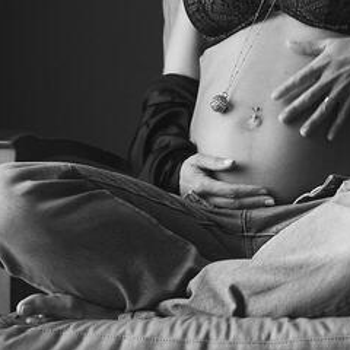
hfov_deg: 9.6
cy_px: 85
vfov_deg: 9.6
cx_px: 265
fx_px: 2070
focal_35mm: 181
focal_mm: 85
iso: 500
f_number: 5
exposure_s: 1/125
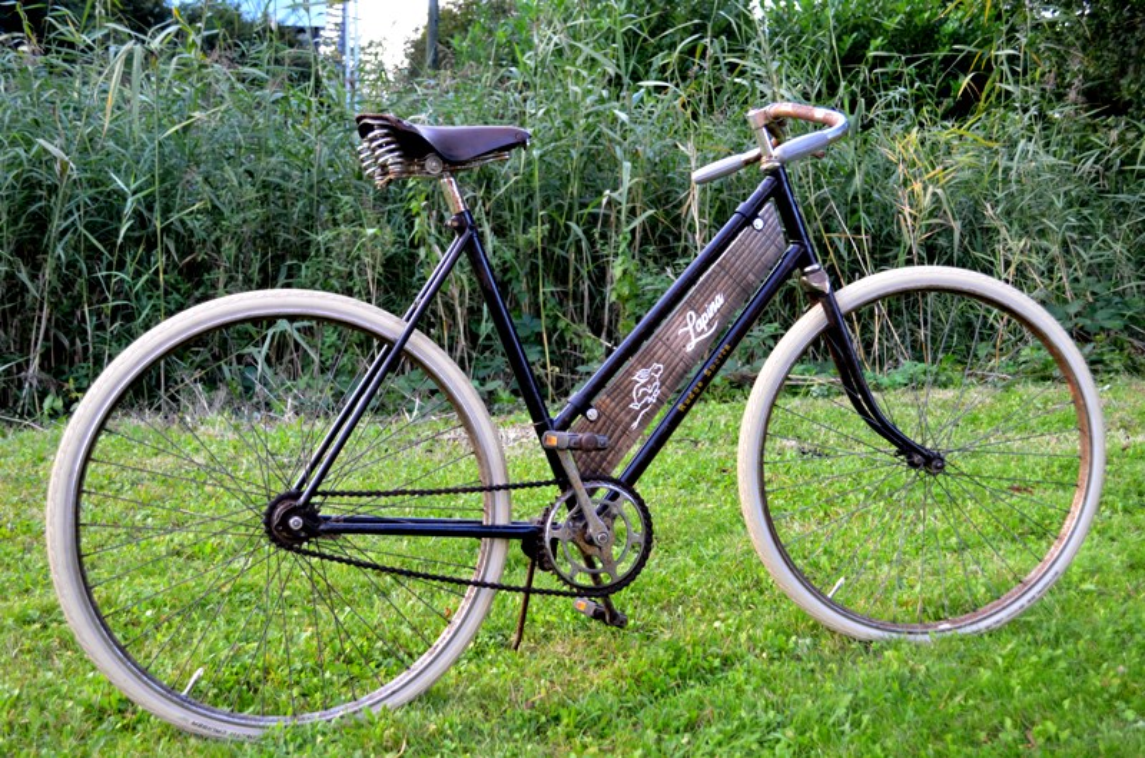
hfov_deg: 49.6
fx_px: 1238
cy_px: 379
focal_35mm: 39
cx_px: 572
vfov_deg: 34.1
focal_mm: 26
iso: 560
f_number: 4.2
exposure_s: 1/60
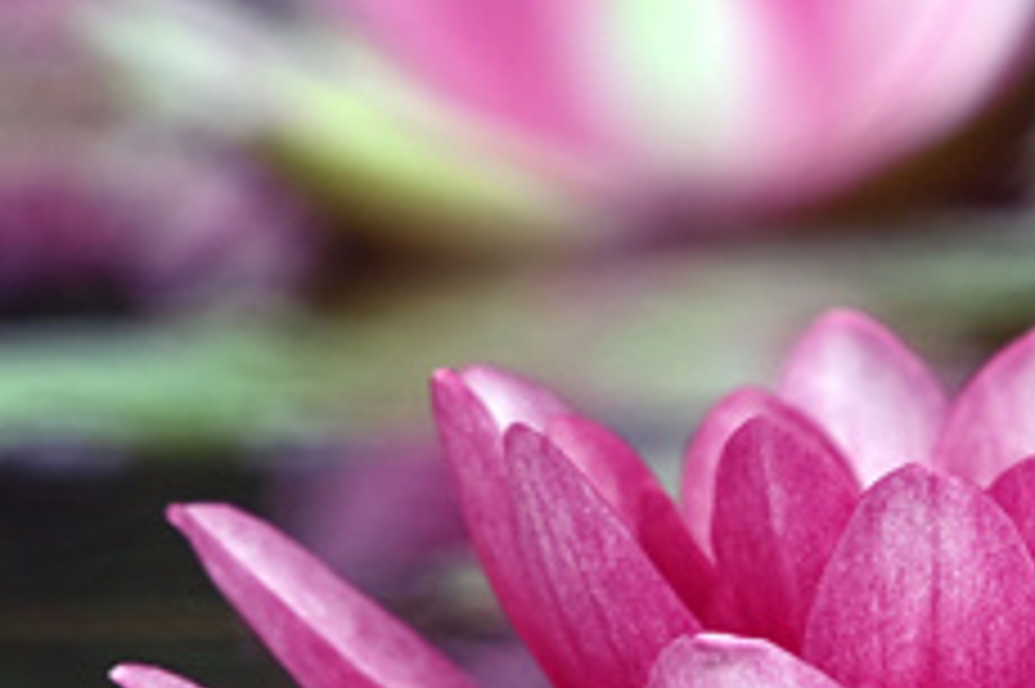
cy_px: 409
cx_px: 986
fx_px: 22466
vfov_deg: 1.8
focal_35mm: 782
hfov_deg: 2.6
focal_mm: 200
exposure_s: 1/200
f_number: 5.6
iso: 900
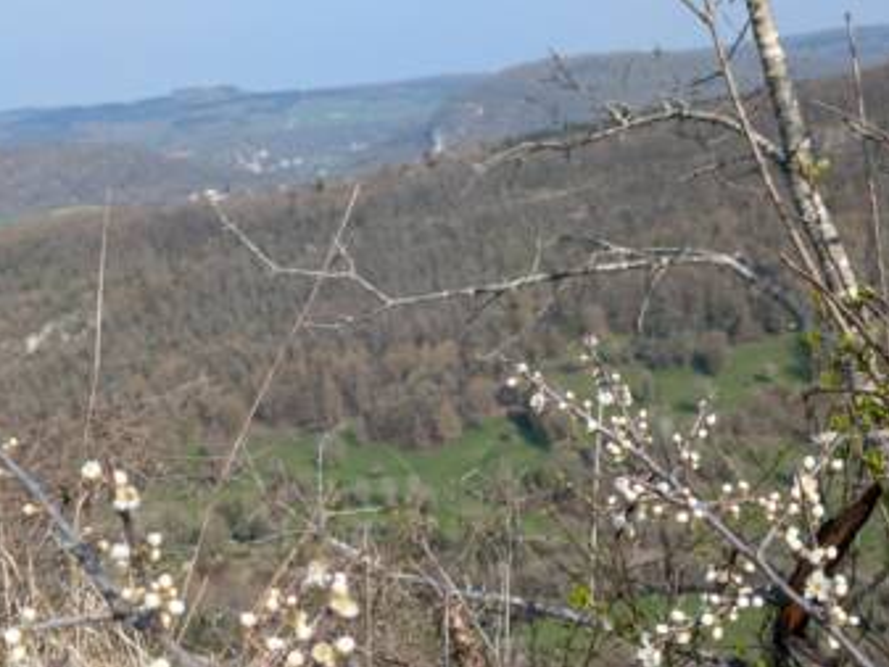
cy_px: 341
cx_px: 438
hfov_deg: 36.2
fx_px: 1362
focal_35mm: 53
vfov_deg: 27.5
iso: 44
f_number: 1.89
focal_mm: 5.43
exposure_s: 1/1196
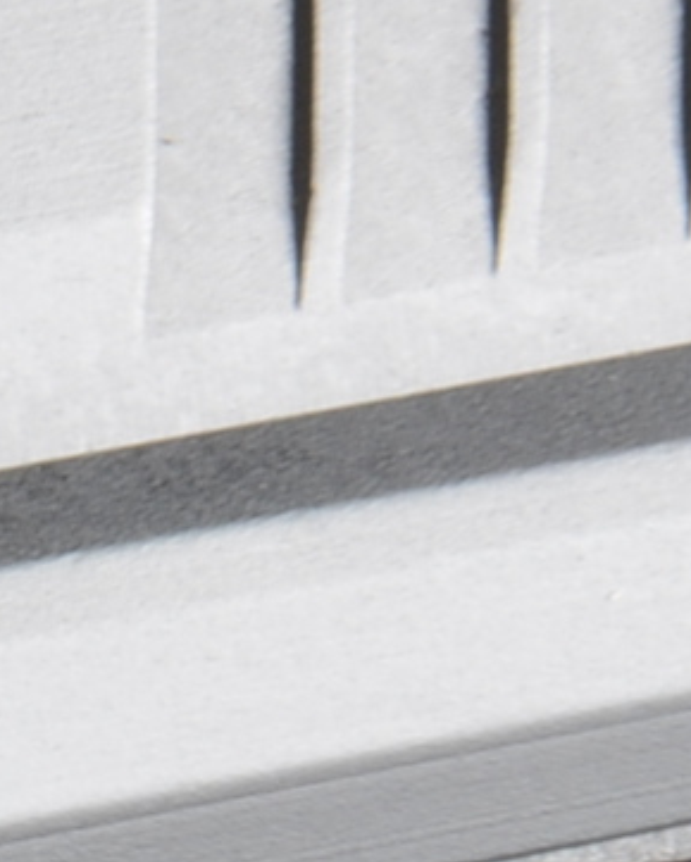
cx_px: -1208
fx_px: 25649
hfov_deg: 1.5
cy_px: 1383
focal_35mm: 1004
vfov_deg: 1.9
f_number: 22
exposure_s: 1/160
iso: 160
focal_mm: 105
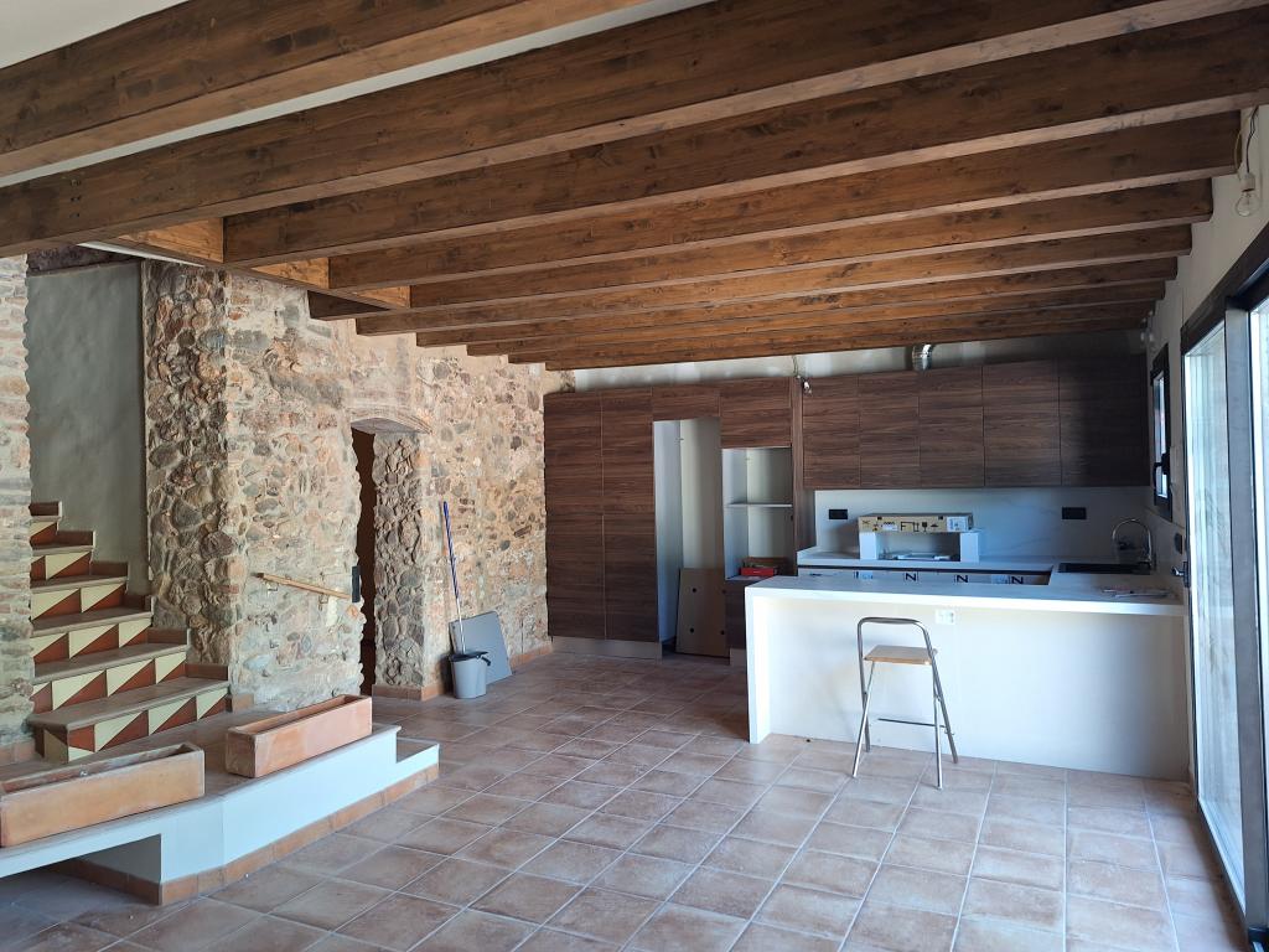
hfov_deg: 73.9
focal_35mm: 23
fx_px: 843
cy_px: 476
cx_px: 634
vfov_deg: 58.9
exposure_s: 1/50
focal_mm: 5.54
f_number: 1.8
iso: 80
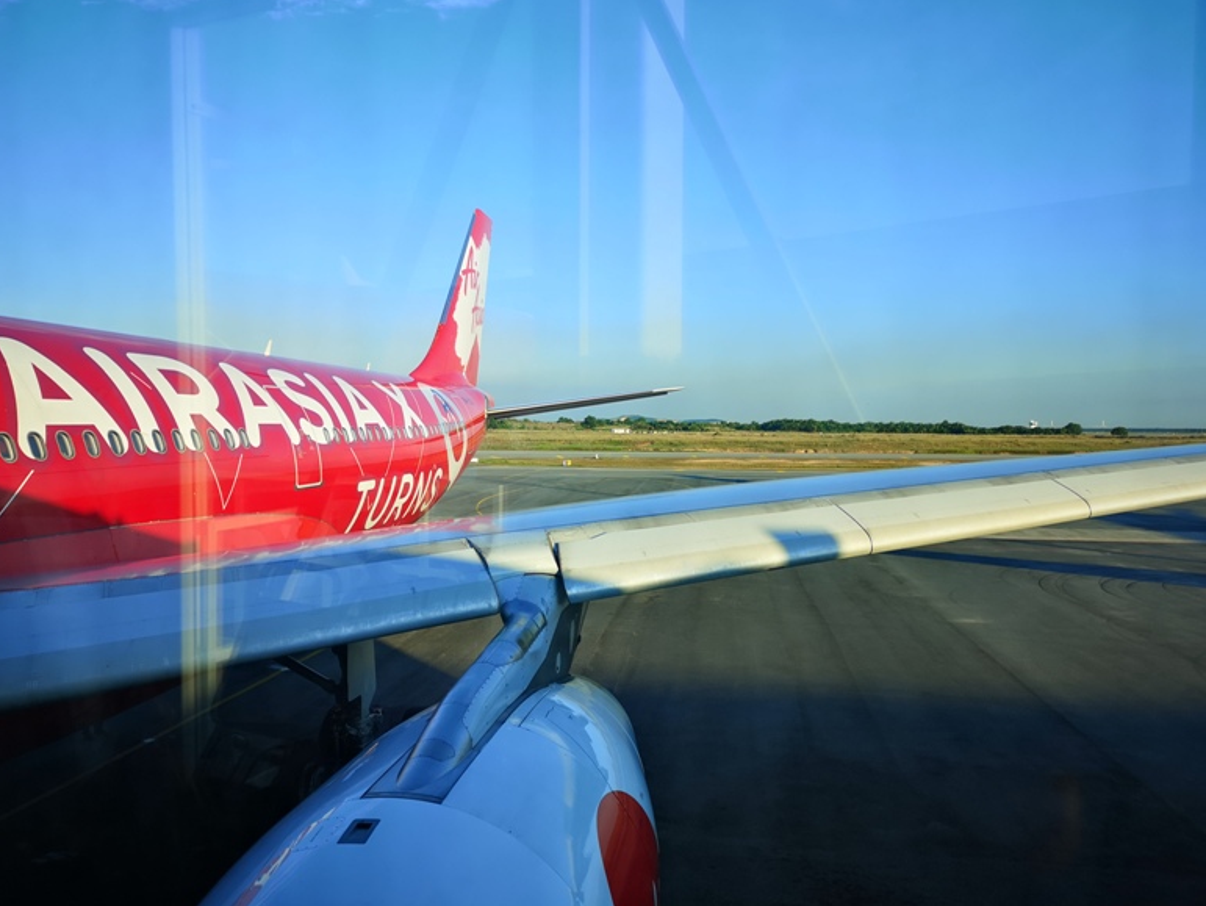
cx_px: 582
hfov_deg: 63.4
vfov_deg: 49.8
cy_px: 451
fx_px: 976
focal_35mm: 28
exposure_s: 1/572
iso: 50
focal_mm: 3.95
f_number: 1.8
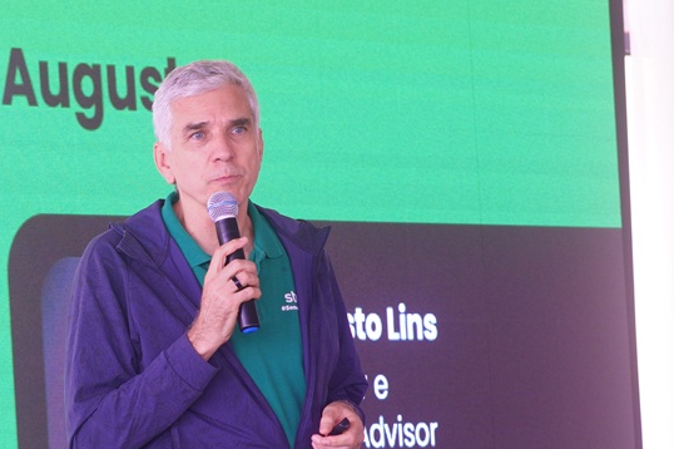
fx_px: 4416
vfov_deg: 5.8
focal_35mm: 236
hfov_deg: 8.7
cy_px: 351
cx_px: 149
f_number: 3.2
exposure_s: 1/200
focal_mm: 85
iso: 320
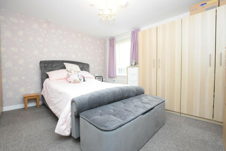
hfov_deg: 100.4
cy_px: 76
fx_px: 94
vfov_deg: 77.3
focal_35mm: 15
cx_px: 113
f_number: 14
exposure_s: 1/15
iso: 3600
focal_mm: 10
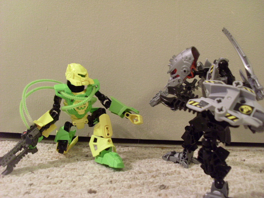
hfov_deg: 49.0
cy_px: 99
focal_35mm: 38
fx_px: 290
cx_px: 132
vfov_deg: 37.7
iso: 200
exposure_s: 1/6
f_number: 3
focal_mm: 6.3
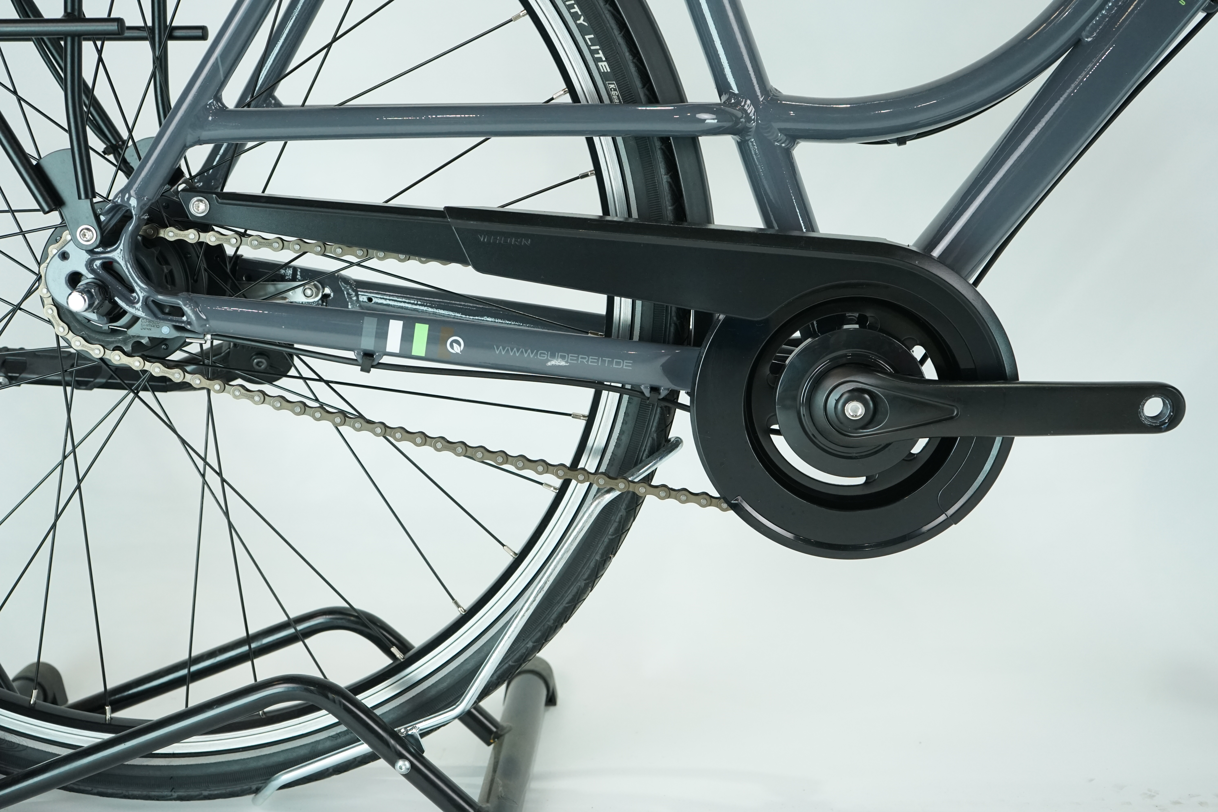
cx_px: 609
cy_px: 406
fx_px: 1489
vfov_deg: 30.5
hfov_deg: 44.5
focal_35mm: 44
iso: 1600
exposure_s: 1/200
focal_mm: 44
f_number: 5.6
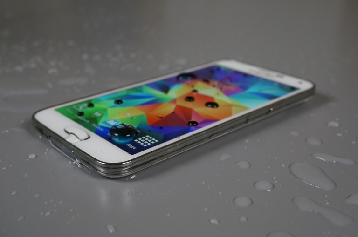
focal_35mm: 45
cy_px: 118
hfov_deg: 43.7
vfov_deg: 29.8
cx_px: 179
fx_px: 447
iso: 640
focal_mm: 30
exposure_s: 1/60
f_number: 7.1
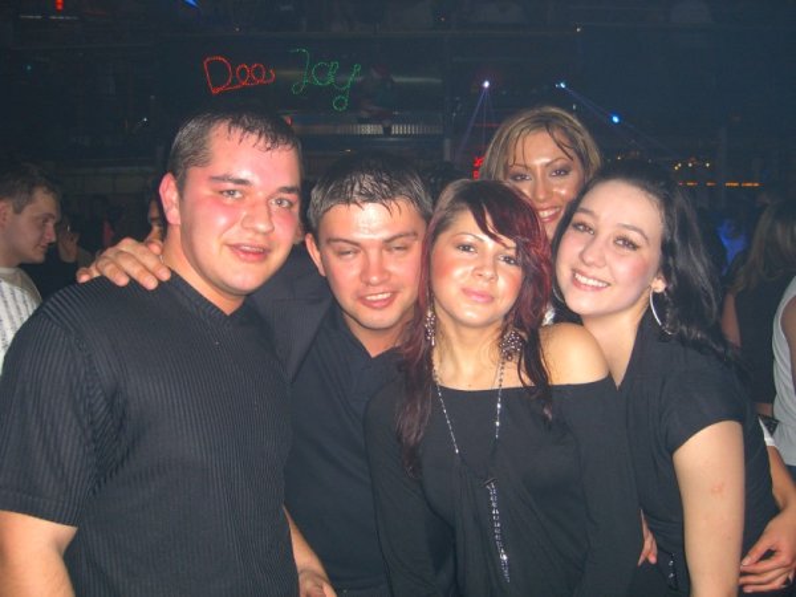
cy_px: 298
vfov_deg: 37.7
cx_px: 398
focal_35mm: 38
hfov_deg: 49.0
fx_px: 874
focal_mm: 7.9
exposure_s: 1/60
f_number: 2.8
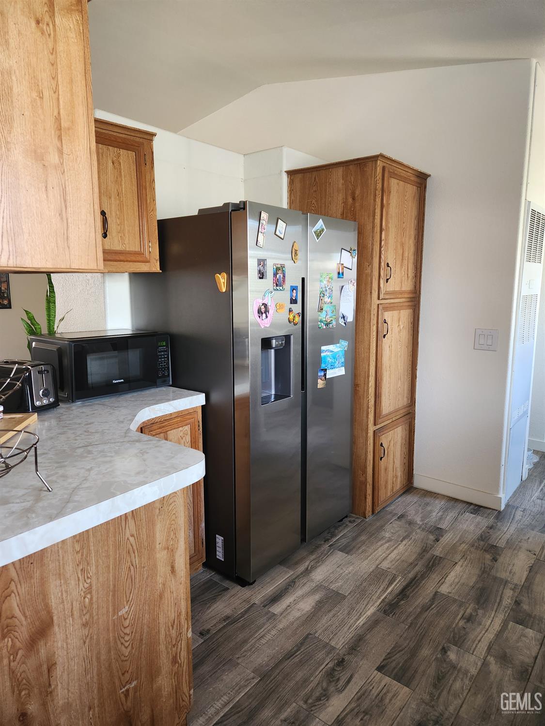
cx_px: 272
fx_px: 483
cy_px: 363
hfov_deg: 58.9
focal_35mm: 23
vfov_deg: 73.9
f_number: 1.8
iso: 320
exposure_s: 1/120
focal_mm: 5.4
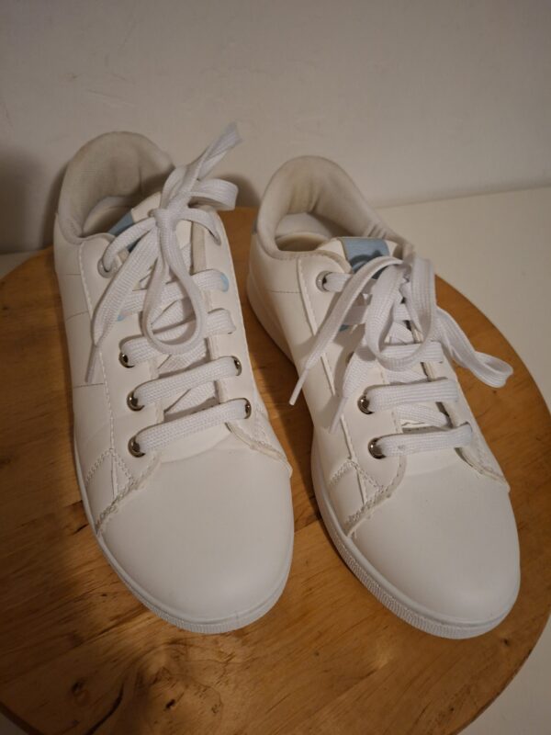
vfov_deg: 73.9
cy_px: 368
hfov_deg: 58.9
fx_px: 488
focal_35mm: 23
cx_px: 276
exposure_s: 1/25
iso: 640
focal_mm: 5.54
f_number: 1.8
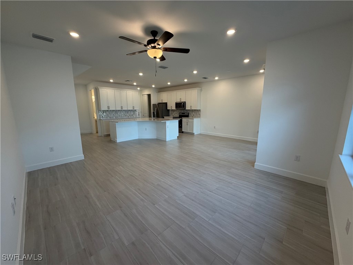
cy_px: 132
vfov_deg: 85.7
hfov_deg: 102.1
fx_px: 143
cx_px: 176
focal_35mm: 14
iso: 160
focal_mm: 2.22
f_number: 2.2
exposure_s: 1/120
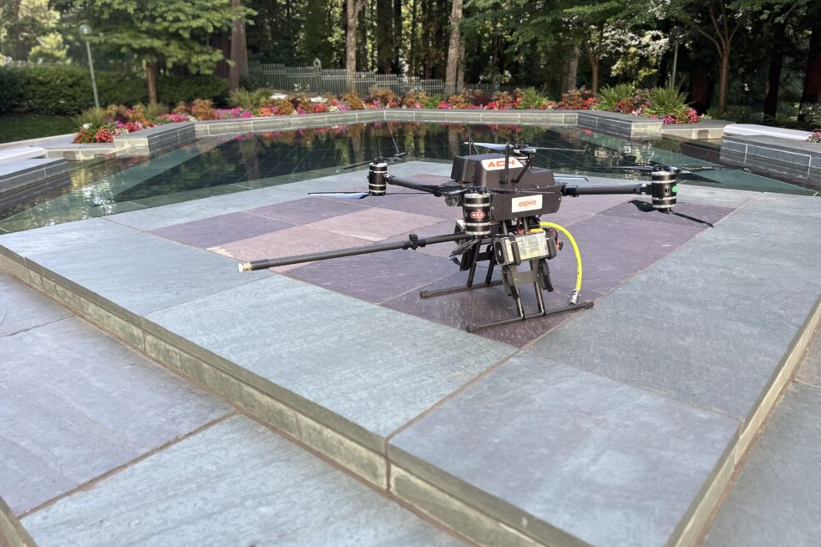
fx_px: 593
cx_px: 406
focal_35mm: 26
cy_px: 238
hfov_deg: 69.4
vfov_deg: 49.4
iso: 80
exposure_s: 1/326
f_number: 1.78
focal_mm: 6.86
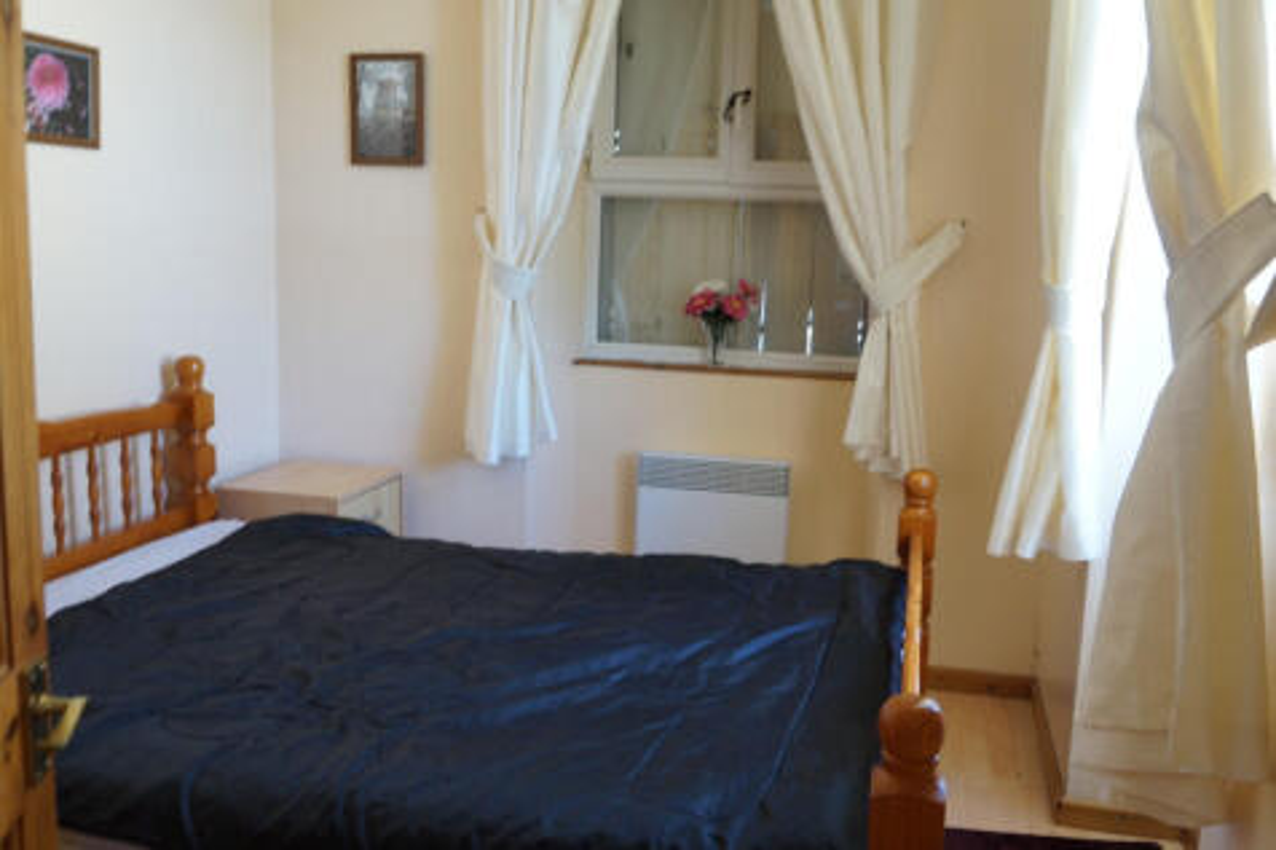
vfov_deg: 41.7
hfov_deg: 59.5
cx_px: 638
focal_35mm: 32
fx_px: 1116
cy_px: 425
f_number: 4
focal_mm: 21
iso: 200
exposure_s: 1/25
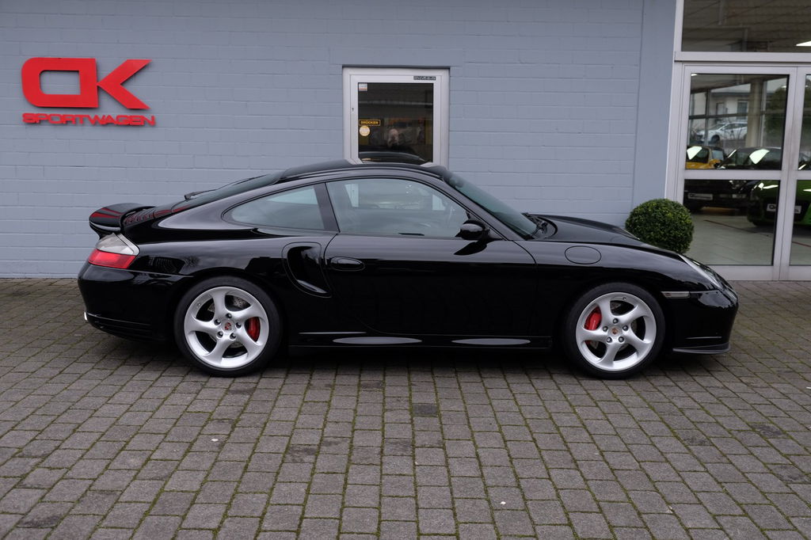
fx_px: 743
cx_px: 406
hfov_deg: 57.2
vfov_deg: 39.9
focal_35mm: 33
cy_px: 270
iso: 320
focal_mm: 22.3
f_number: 3.2
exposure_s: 1/60
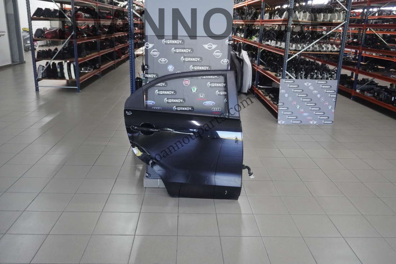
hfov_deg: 59.5
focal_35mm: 32
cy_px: 132
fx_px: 346
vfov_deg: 41.7
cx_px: 198
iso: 2500
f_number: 4
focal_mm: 21
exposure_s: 1/160
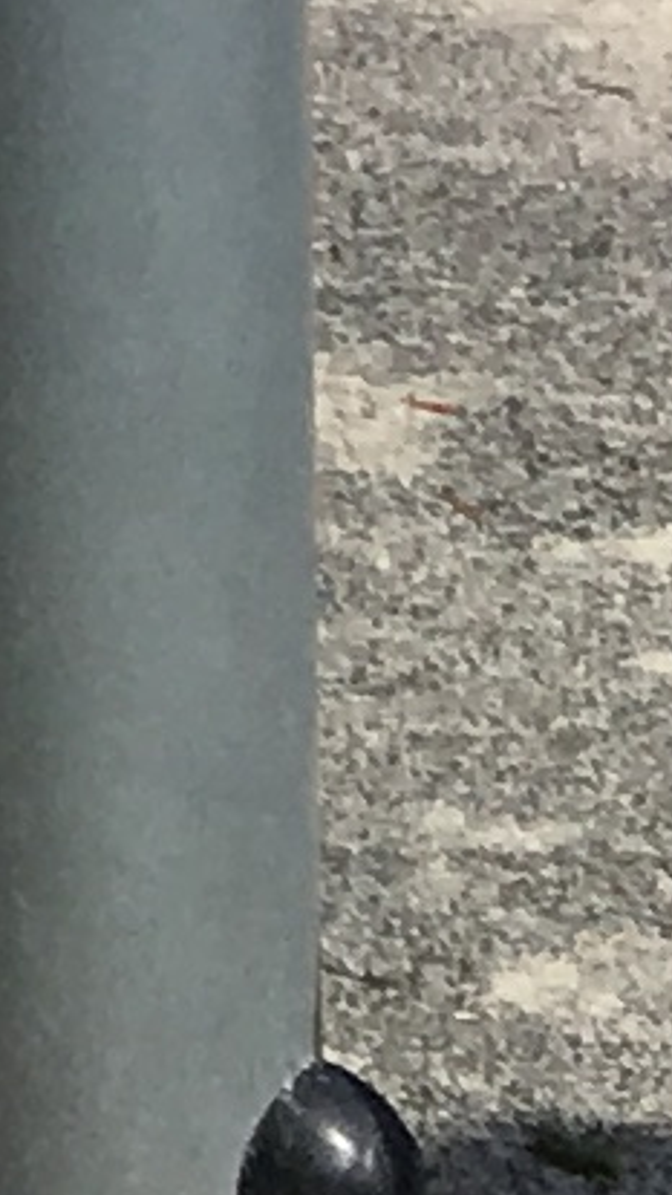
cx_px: -3761
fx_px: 9753
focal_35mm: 308
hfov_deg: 3.4
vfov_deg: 6.2
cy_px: -2962
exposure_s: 1/2198
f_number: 2.2
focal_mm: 4.15
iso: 25
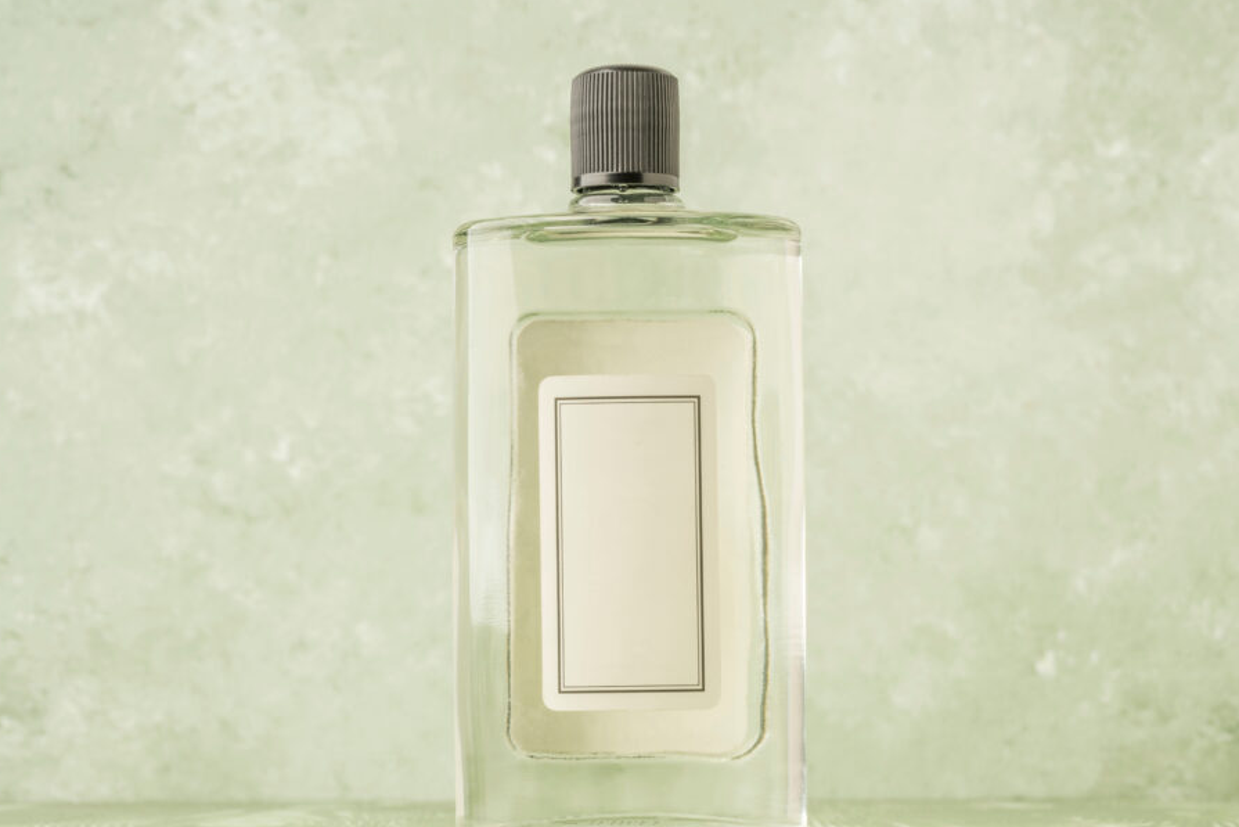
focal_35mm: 103
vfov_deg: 13.3
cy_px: 425
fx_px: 3545
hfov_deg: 19.8
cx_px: 666
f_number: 20
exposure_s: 1/100
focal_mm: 90
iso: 100
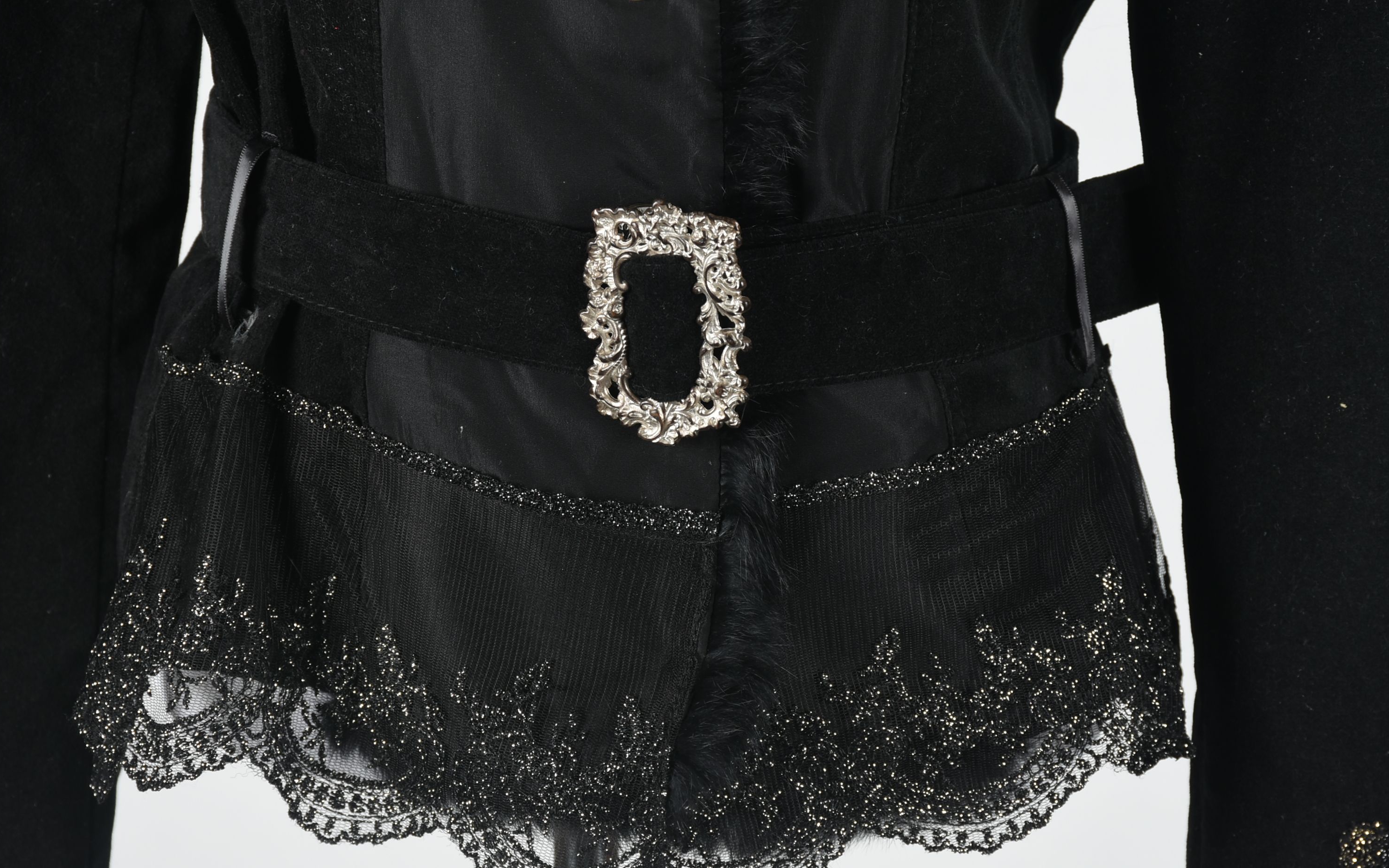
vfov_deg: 10.7
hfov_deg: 17.0
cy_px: 466
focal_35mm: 123
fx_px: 4656
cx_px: 692
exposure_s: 1/125
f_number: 10
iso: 200
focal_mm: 80
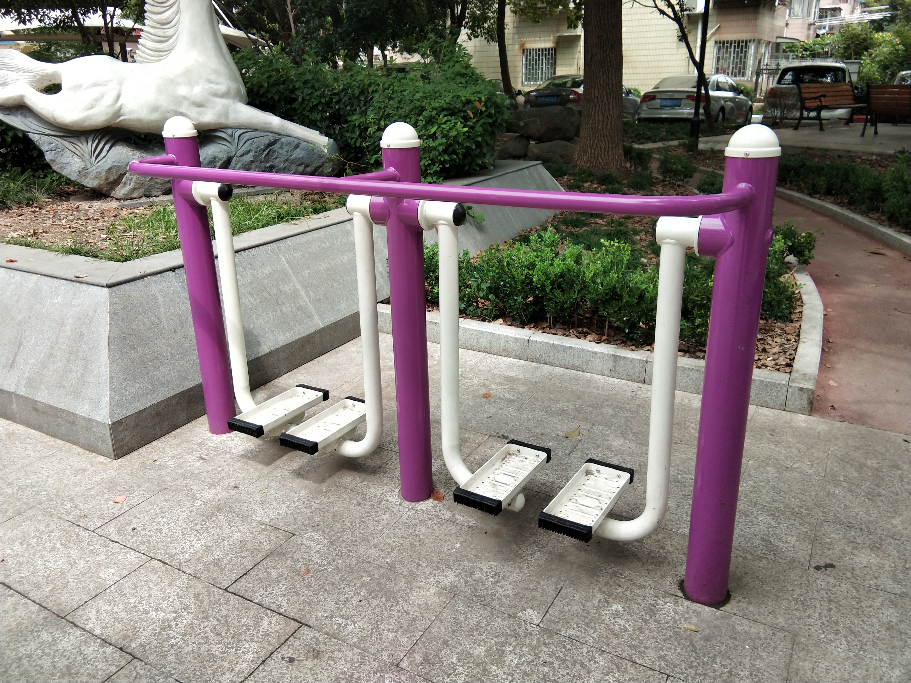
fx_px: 816
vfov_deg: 45.4
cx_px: 456
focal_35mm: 31
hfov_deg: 58.4
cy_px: 342
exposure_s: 1/354
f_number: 2.2
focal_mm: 3.69
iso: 50
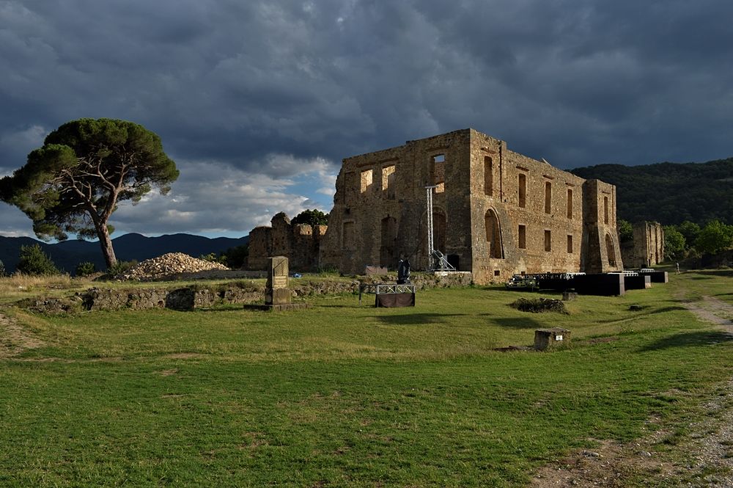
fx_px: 549
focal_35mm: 27
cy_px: 244
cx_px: 366
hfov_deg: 67.4
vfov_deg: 47.9
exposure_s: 1/125
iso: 125
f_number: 11
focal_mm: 18
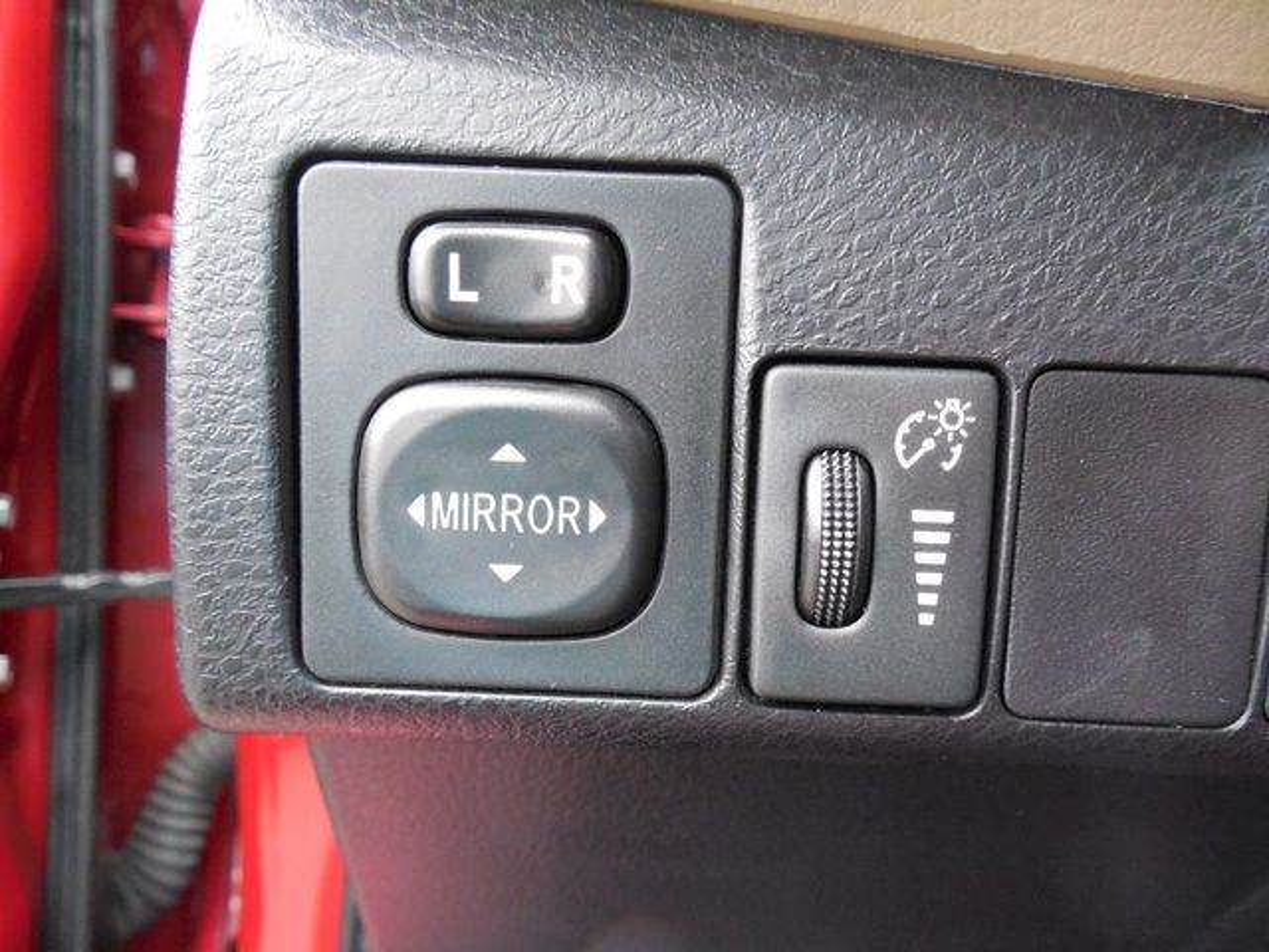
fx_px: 916
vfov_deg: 54.9
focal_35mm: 25
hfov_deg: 69.4
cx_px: 634
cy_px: 476
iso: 800
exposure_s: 1/100
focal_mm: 4.5
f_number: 3.3
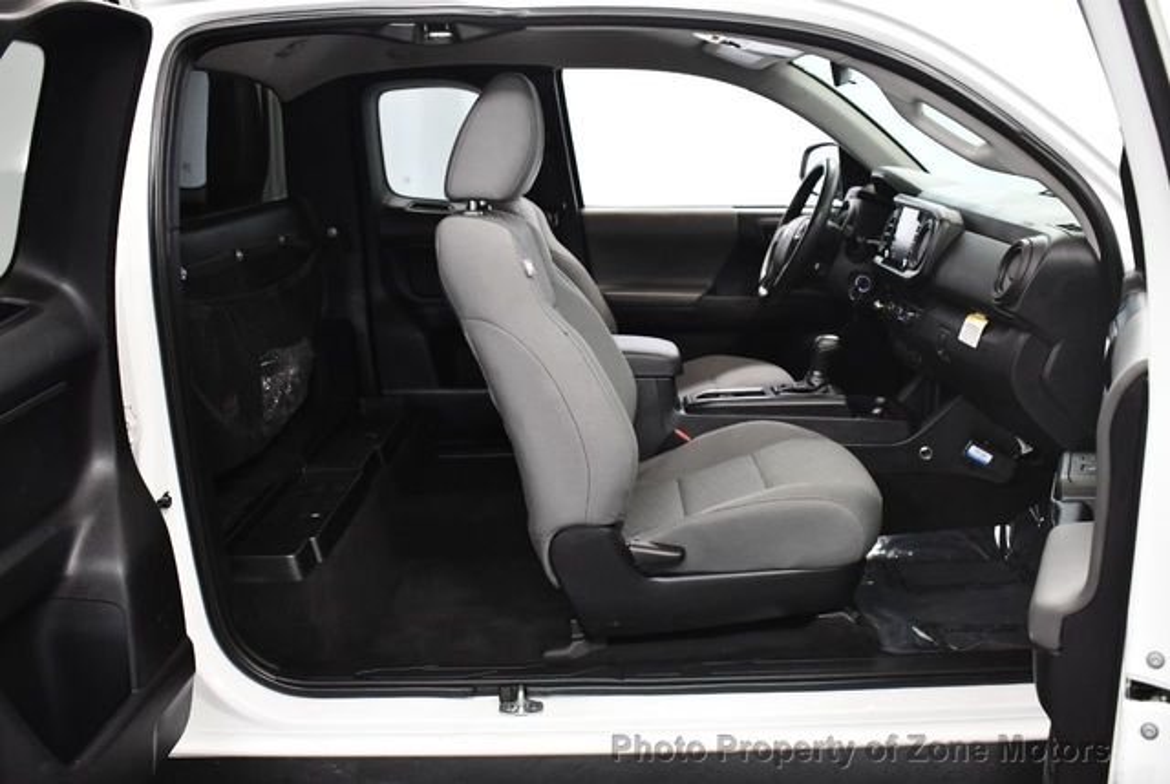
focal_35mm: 36
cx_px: 585
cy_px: 392
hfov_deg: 53.1
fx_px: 1172
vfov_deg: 37.0
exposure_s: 1/125
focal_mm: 18
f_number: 3.5
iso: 2200
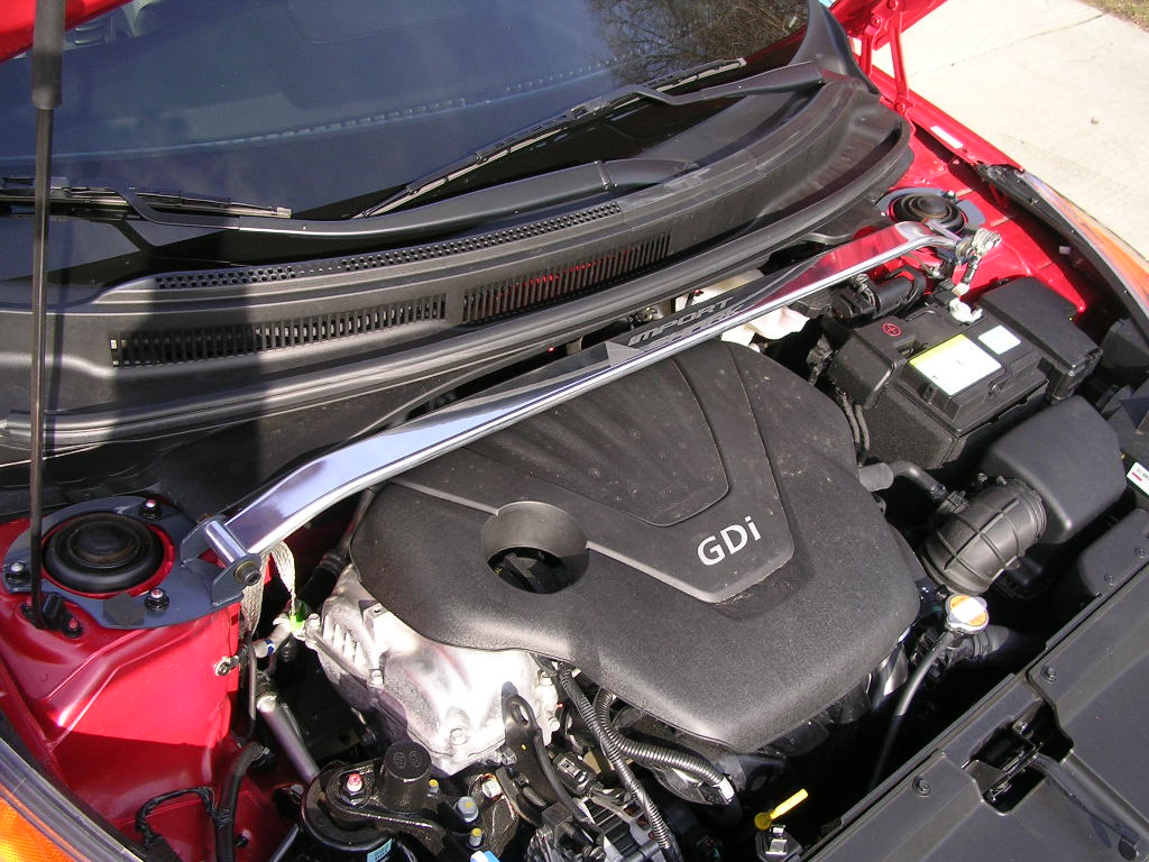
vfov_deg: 37.7
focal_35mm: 38
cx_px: 574
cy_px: 431
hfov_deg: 49.0
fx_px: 1261
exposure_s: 1/304
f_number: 2.8
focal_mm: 5.8
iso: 50
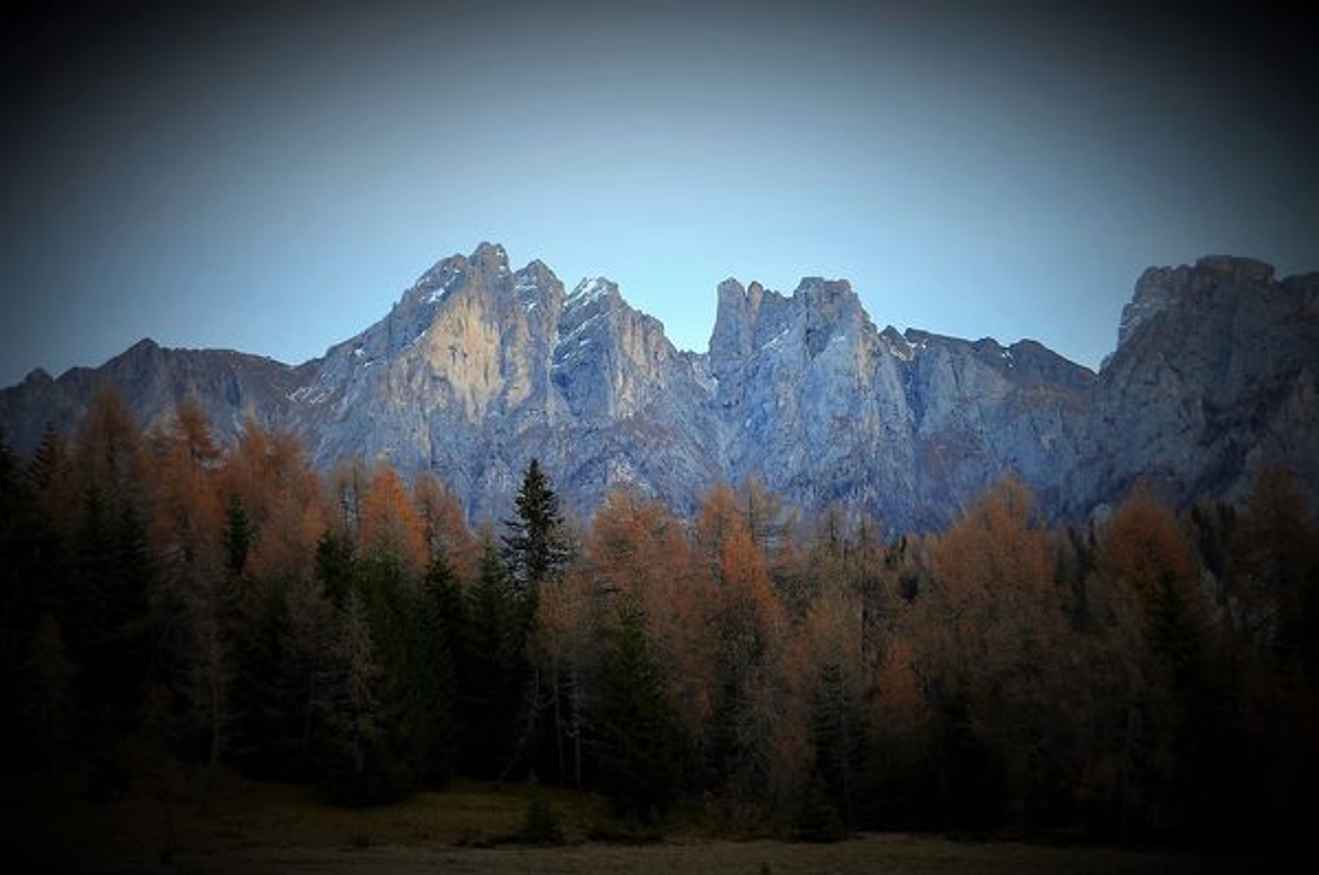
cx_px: 660
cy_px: 438
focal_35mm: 75
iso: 200
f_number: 7.1
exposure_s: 1/200
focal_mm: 50
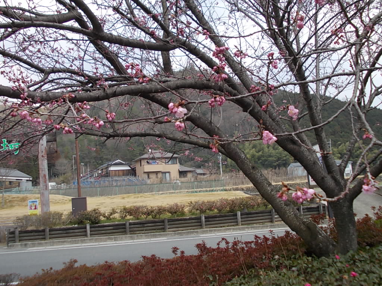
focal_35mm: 38
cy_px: 143
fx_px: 419
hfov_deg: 49.0
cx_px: 191
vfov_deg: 37.7
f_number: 6.2
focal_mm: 5.3
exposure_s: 1/125
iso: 80
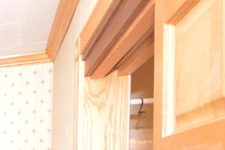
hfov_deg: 21.3
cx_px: -183
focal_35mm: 61
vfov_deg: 20.5
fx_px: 380
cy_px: 193
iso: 900
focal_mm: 11
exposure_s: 1/60
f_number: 4.2
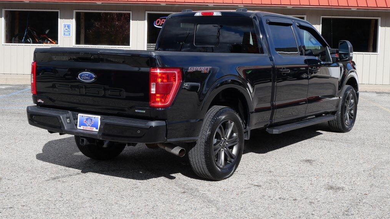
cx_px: 197
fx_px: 548
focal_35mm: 53
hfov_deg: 39.2
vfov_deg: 22.6
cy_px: 93
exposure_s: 1/320
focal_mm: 24
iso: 200
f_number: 9
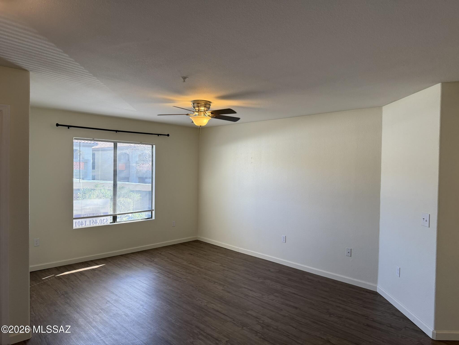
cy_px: 172
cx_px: 230
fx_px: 318
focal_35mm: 24
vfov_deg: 56.8
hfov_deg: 71.6
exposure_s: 1/214
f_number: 1.78
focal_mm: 6.76
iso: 160
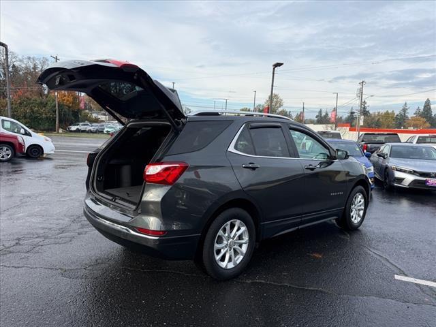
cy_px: 164
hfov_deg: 71.6
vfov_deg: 56.8
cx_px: 218
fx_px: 302
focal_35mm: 24
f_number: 1.78
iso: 80
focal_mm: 6.76
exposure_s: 1/2053
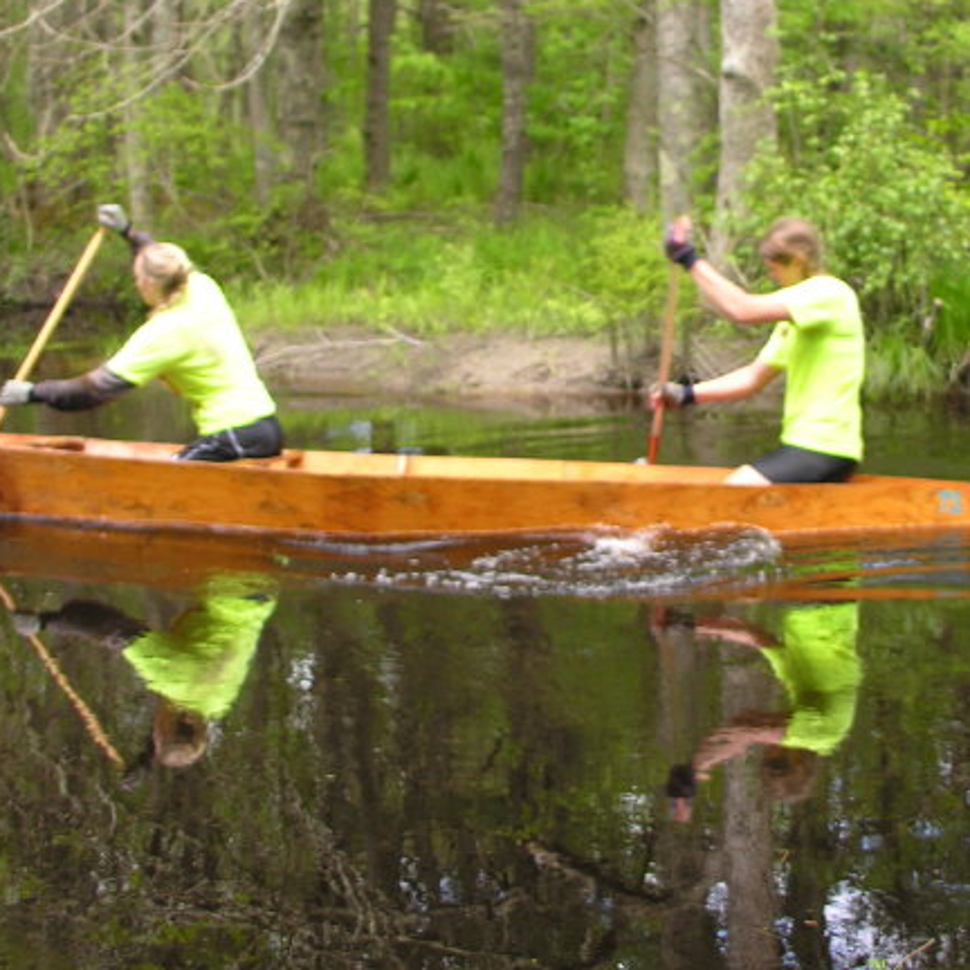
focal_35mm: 63
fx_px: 1997
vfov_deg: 27.3
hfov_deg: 27.2
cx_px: 602
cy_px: 496
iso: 50
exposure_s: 1/125
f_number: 2.8
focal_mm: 8.9
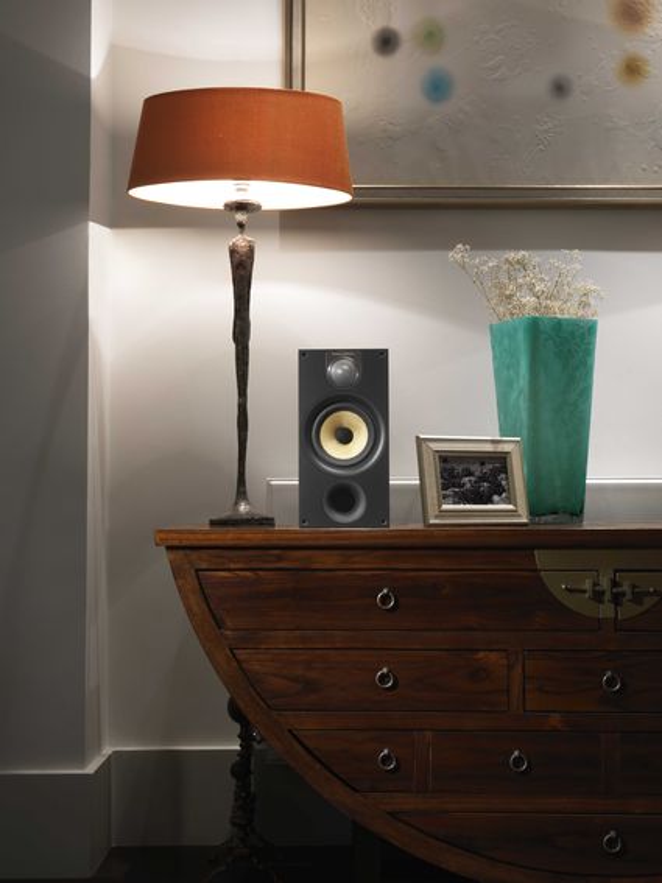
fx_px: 1071
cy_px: 442
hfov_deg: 34.3
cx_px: 331
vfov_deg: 44.8
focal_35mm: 42
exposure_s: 8
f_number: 22
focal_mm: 60
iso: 50
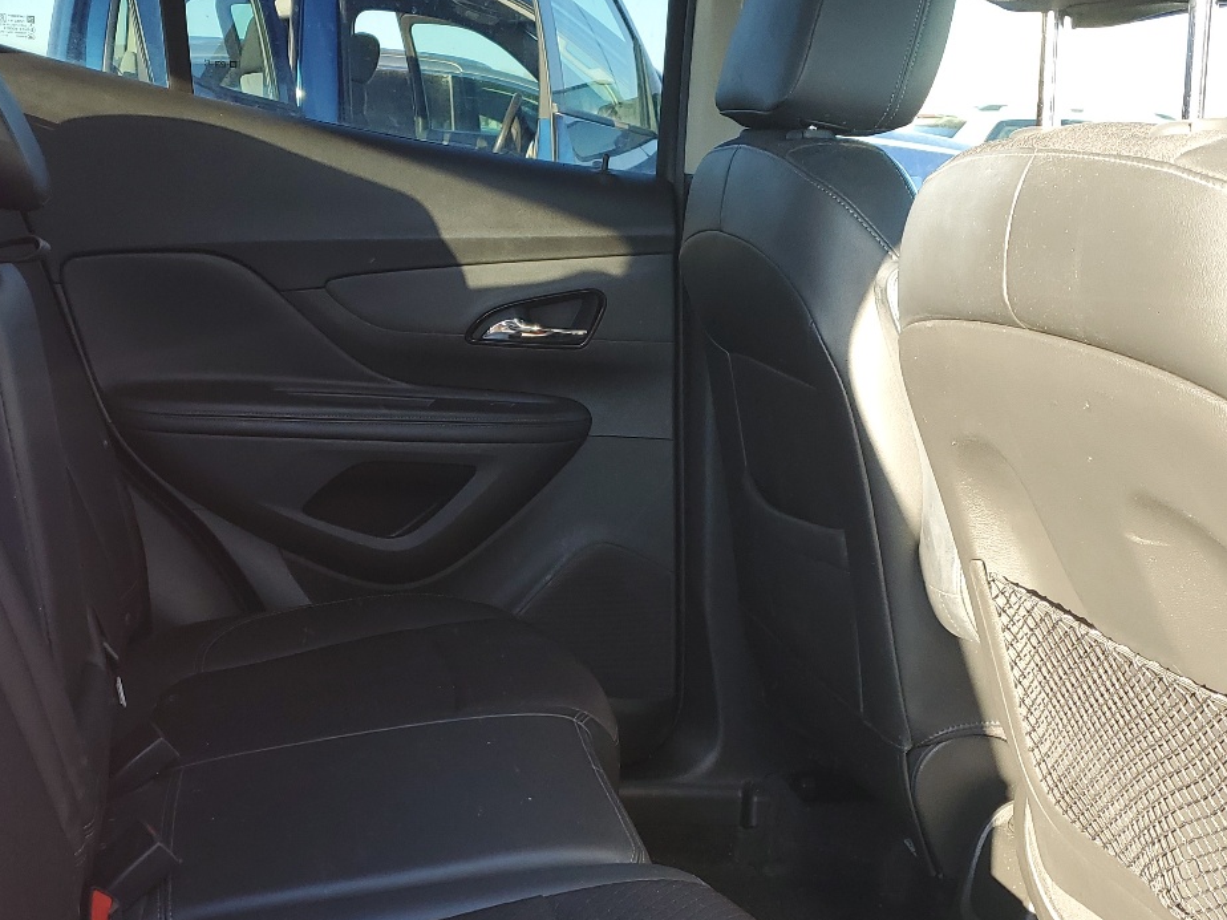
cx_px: 467
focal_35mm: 45
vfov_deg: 32.1
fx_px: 1595
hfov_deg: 41.8
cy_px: 558
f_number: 1.5
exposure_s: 1/128
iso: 50
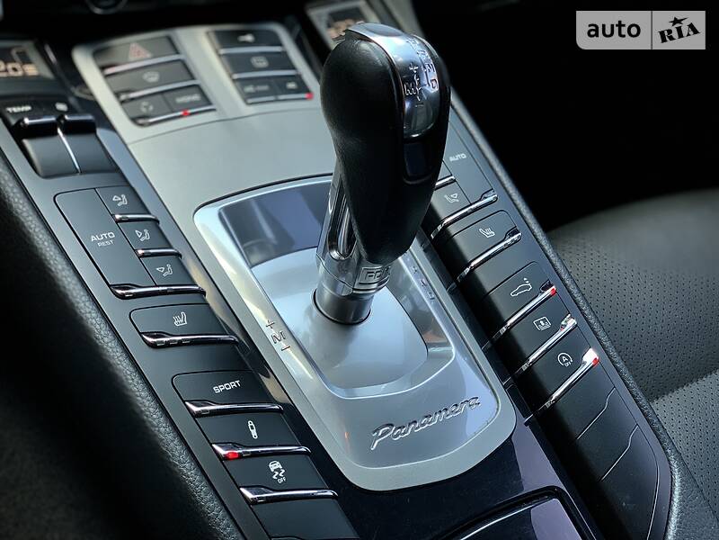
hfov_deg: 36.8
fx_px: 1080
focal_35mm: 52
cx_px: 360
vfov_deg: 28.0
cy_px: 270
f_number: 2.4
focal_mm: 6
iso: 64
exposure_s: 1/45
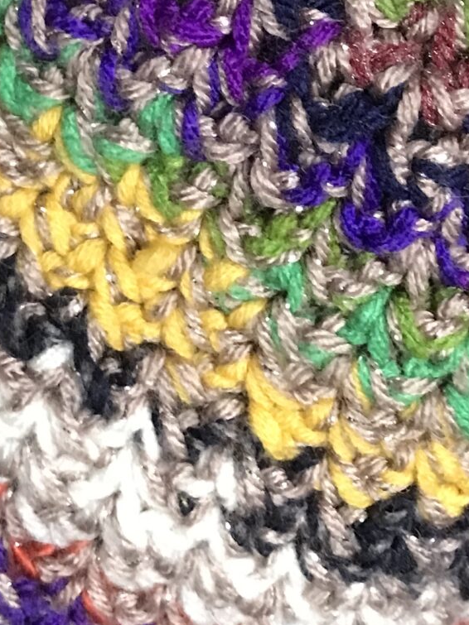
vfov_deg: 20.3
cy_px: 79
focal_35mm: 95
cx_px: 312
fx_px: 1717
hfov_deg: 15.5
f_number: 1.8
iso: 100
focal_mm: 3.99
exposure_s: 1/6
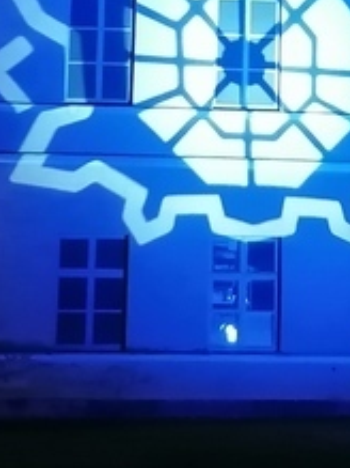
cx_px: 277
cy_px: -128
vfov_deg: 12.7
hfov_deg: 9.8
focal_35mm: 151
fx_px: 2038
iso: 500
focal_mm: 4.75
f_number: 1.8
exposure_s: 1/25
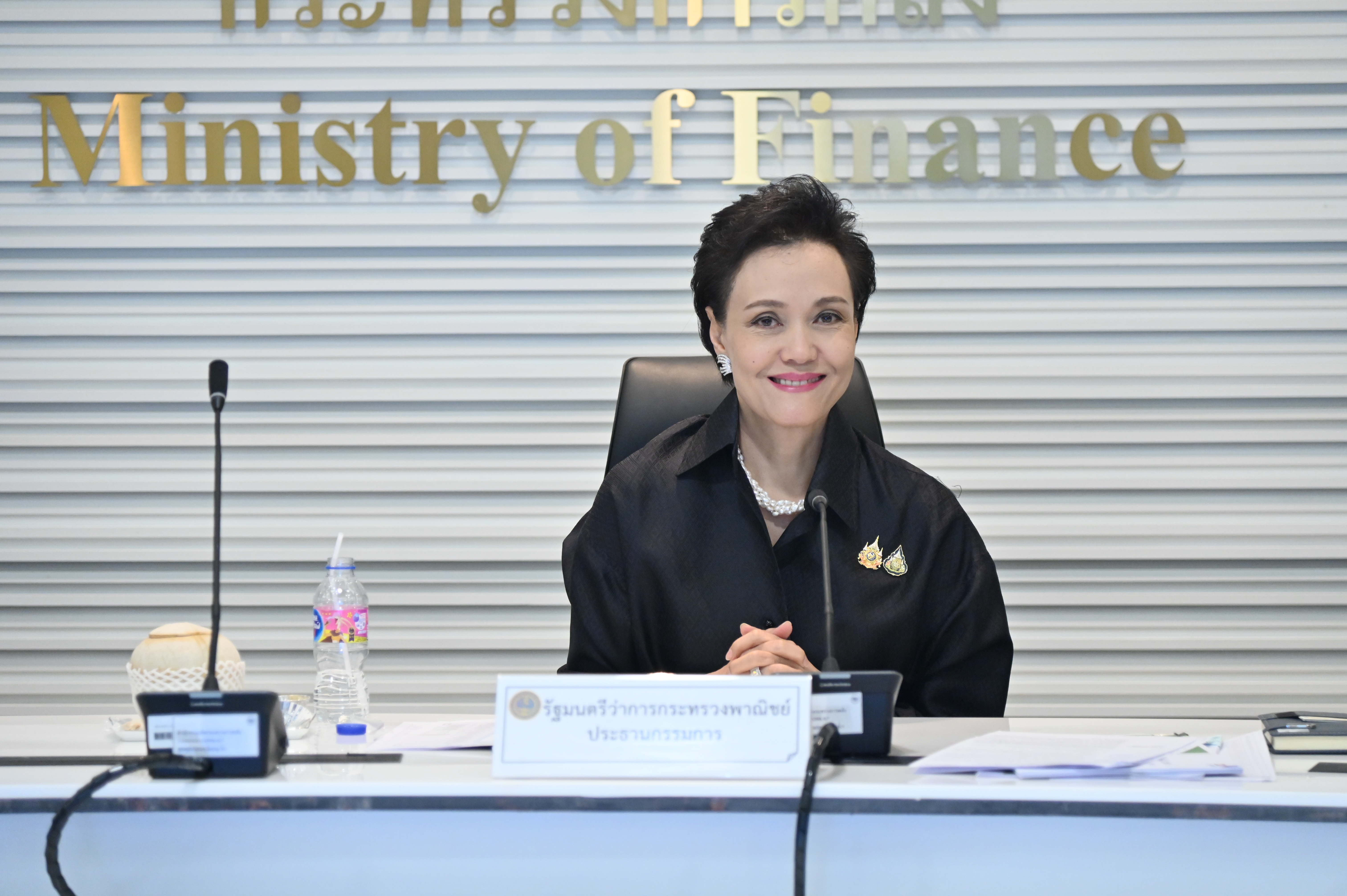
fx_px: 4188
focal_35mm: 112
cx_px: 674
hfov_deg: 18.3
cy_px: 448
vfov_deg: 12.2
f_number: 4
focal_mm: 112
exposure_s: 1/250
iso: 5000
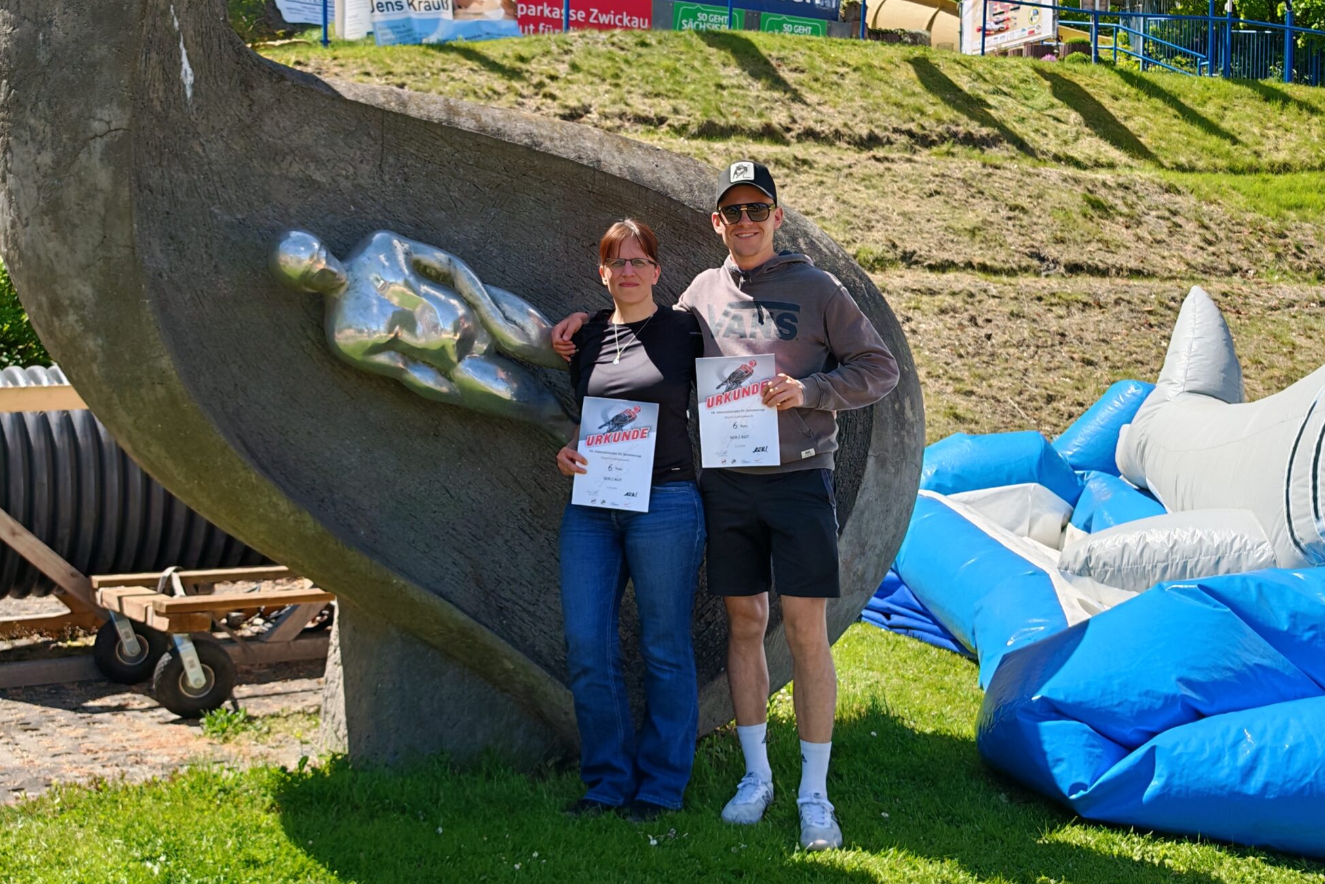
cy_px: 386
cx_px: 664
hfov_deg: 43.6
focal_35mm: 45
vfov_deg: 29.8
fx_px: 1656
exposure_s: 1/5600
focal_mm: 6.83
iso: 100
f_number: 2
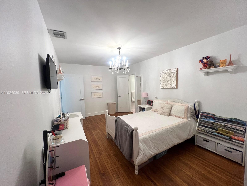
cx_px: 124
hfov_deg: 106.2
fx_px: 93
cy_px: 93
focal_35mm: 13
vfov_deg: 89.9
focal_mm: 1.57
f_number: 1.8
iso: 160
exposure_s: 1/120
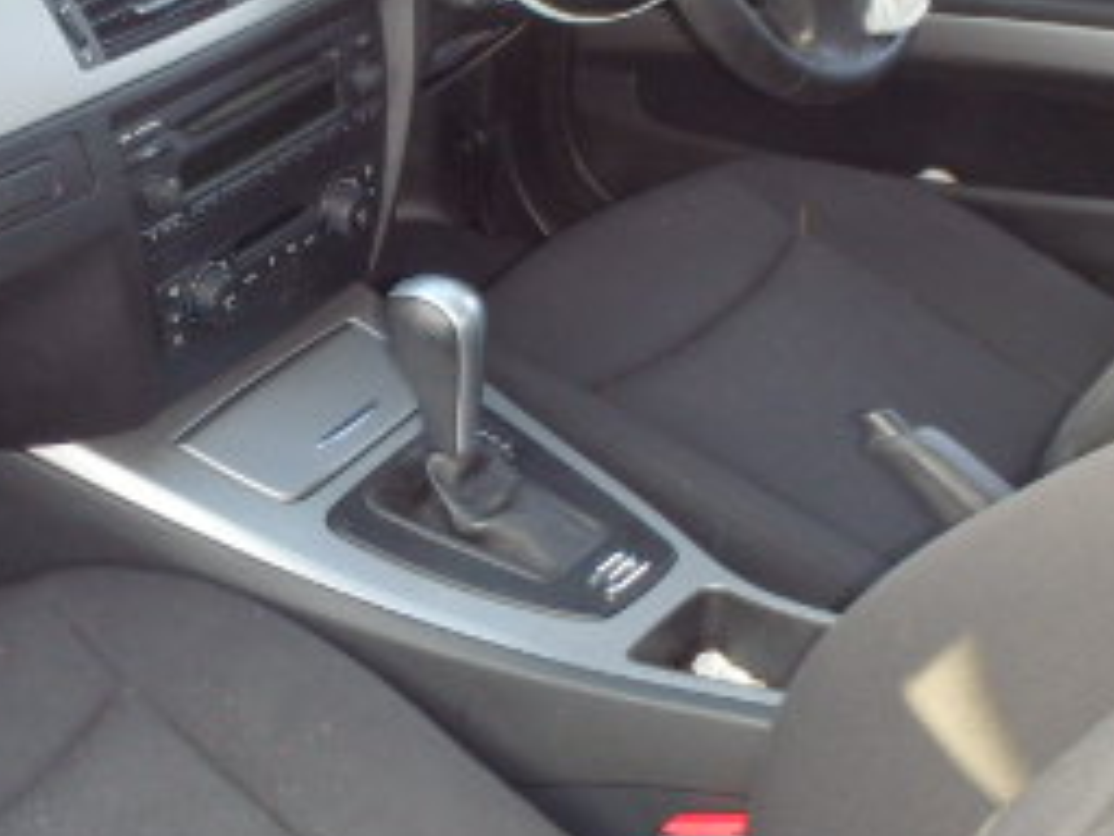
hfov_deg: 26.9
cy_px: 270
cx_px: 139
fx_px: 2253
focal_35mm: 70
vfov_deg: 20.9
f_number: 3.9
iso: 200
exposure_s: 1/50
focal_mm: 5
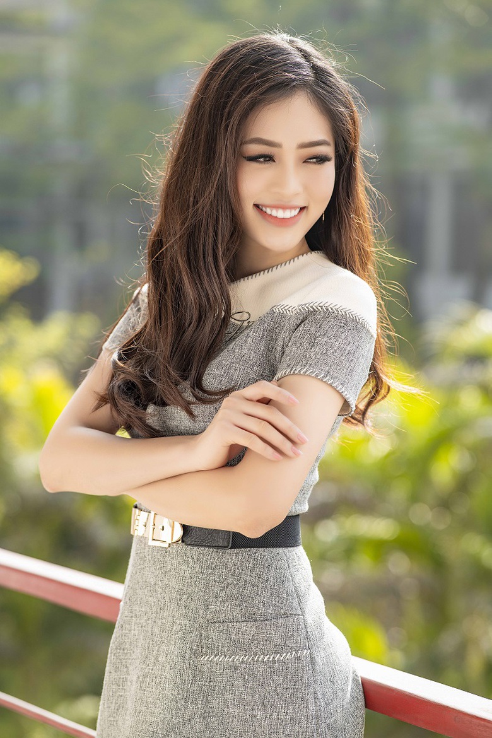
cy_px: 369
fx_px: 2152
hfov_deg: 13.0
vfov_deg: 19.5
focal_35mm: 105
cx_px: 246
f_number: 3.2
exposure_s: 1/400
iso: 100
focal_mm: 105
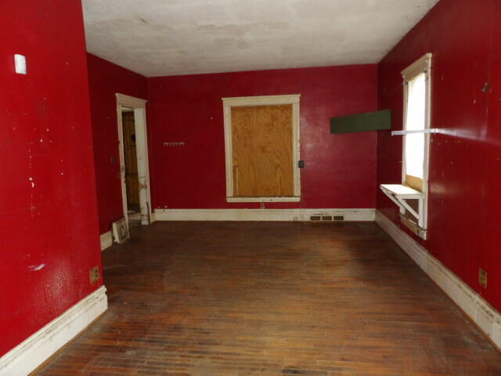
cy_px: 188
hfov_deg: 71.6
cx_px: 250
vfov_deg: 56.8
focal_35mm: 24
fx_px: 347
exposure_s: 1/31
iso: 320
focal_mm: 4.3
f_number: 3.2
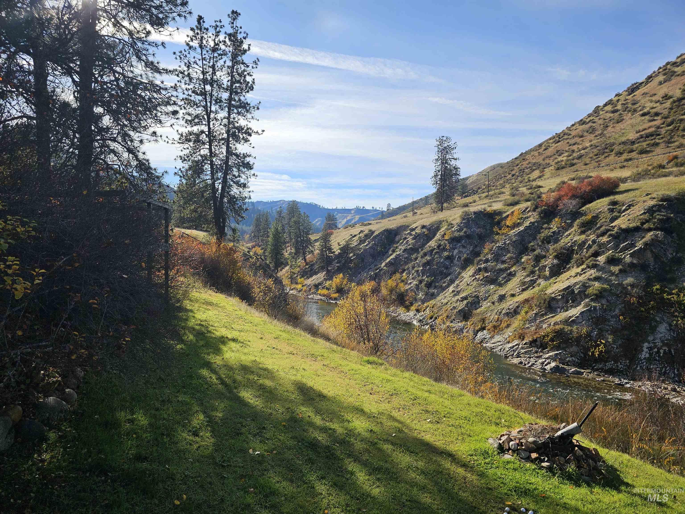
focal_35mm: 23
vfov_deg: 58.9
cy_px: 257
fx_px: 455
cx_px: 342
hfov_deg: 73.9
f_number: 1.7
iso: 10
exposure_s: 1/781
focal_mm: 6.3
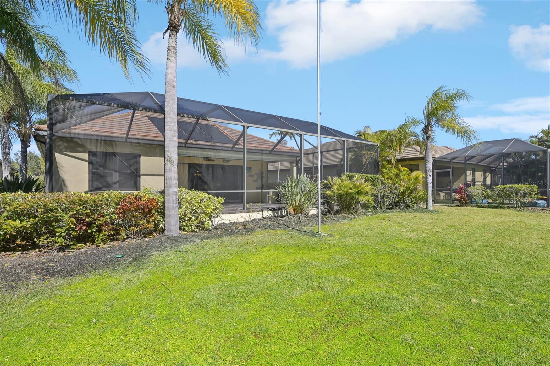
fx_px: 283
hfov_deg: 88.4
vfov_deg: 65.9
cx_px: 275
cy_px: 183
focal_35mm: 18
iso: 400
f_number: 8
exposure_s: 1/1000
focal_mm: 18.5
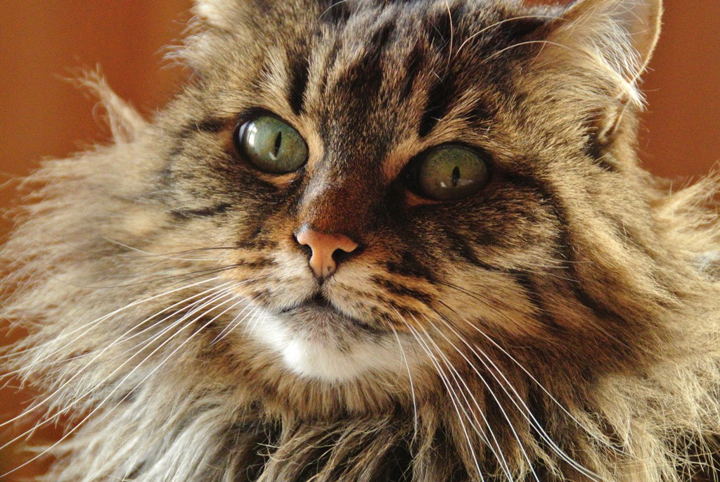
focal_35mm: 302
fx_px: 6046
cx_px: 360
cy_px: 241
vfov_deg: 4.6
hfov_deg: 6.8
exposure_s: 1/100
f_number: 5.3
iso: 3200
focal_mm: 112
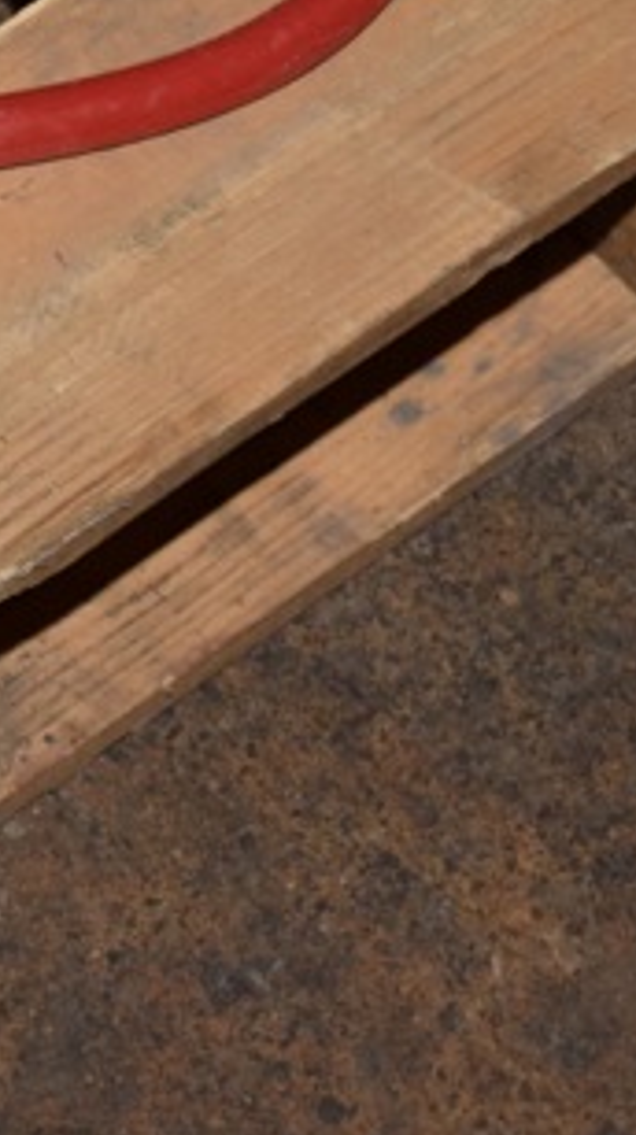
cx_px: -828
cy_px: -43
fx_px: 6938
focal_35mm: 231
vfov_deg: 9.3
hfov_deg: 5.1
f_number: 5.6
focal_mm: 45
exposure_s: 1/100
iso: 800
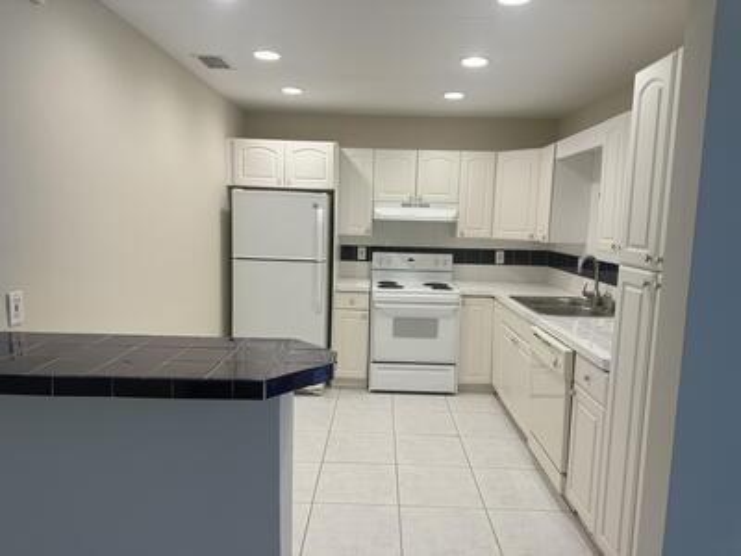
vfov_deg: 56.8
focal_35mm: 24
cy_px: 278
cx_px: 370
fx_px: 514
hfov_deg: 71.6
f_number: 1.78
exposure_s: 1/157
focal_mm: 6.76
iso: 125
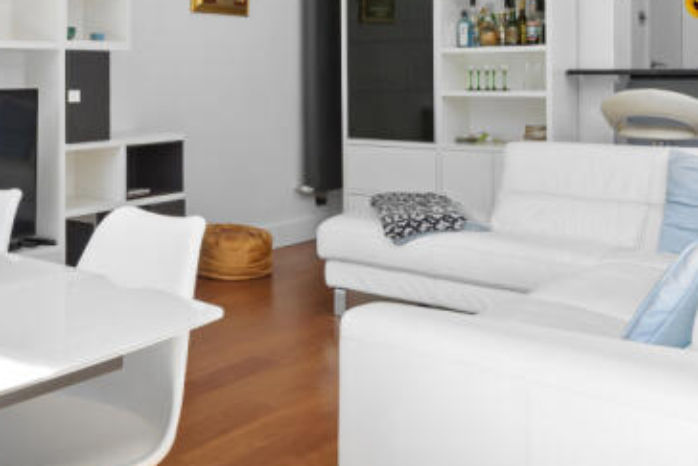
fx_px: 873
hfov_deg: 42.0
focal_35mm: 45
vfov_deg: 29.2
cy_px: 92
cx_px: 157
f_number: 10
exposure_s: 1/13
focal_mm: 16
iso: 100
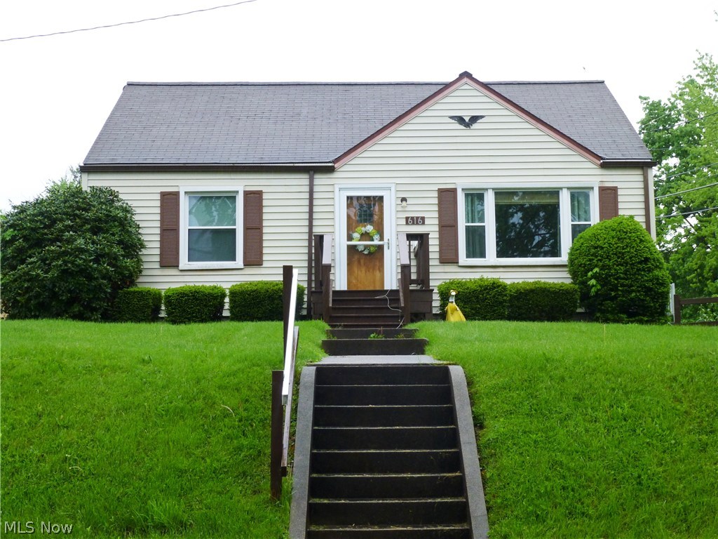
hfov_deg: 34.9
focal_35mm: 55
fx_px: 1141
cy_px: 270
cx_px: 359
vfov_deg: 26.6
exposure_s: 1/60
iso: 250
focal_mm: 9.9
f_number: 4.2
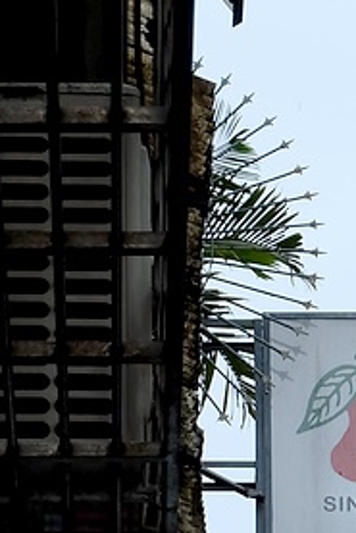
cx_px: 392
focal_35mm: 277
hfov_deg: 5.0
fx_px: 4103
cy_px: 939
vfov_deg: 7.2
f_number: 5.6
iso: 800
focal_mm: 50
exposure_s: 1/450
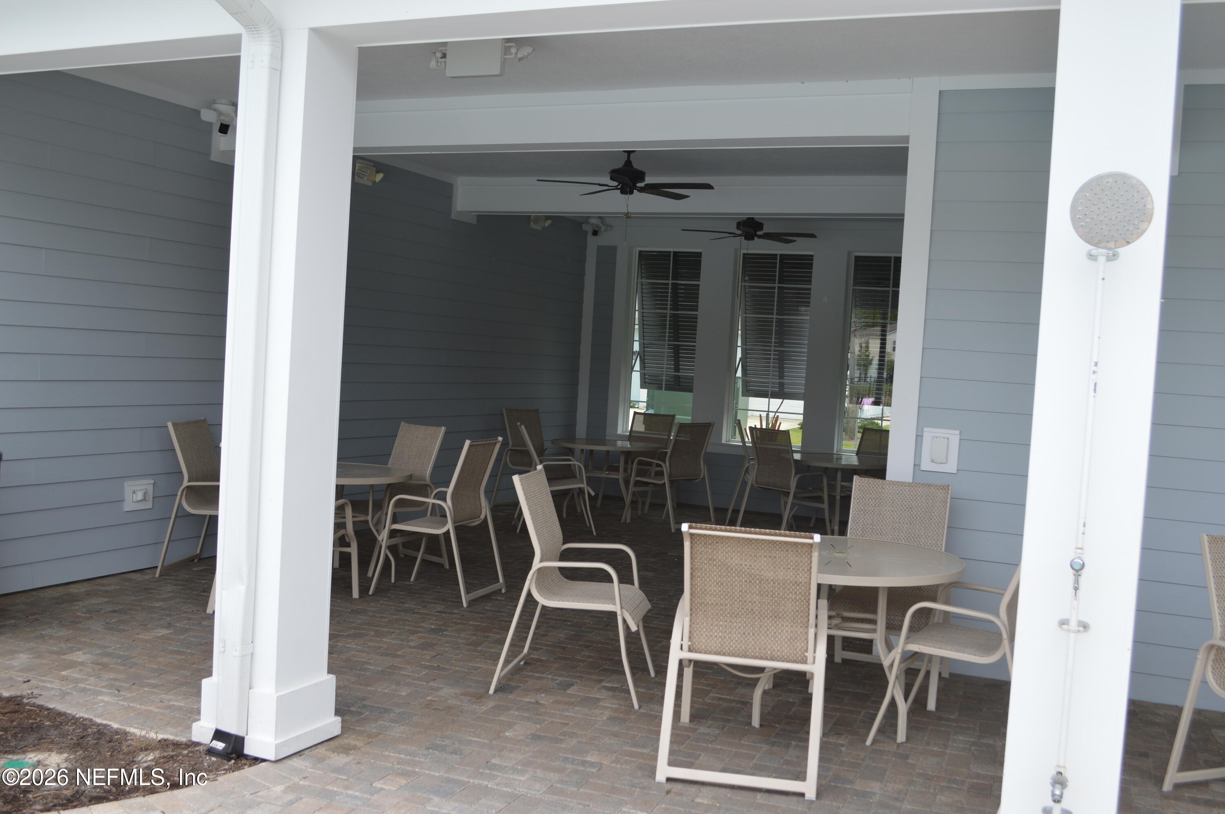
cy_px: 407
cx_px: 612
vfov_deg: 39.9
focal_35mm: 33
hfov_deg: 57.3
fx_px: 1122
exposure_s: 1/160
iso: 100
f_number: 6.3
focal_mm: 22
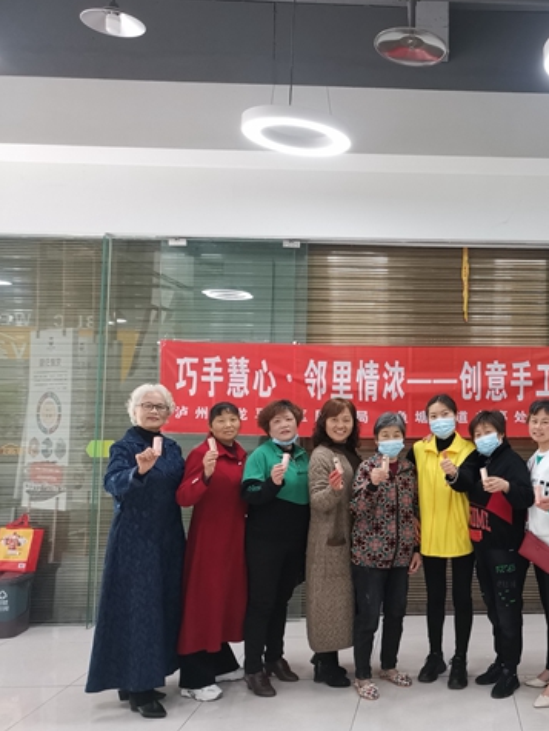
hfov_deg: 38.1
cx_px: 489
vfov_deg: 52.6
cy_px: 365
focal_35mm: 35
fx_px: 739
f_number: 1.8
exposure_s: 1/50
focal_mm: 4.75
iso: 320
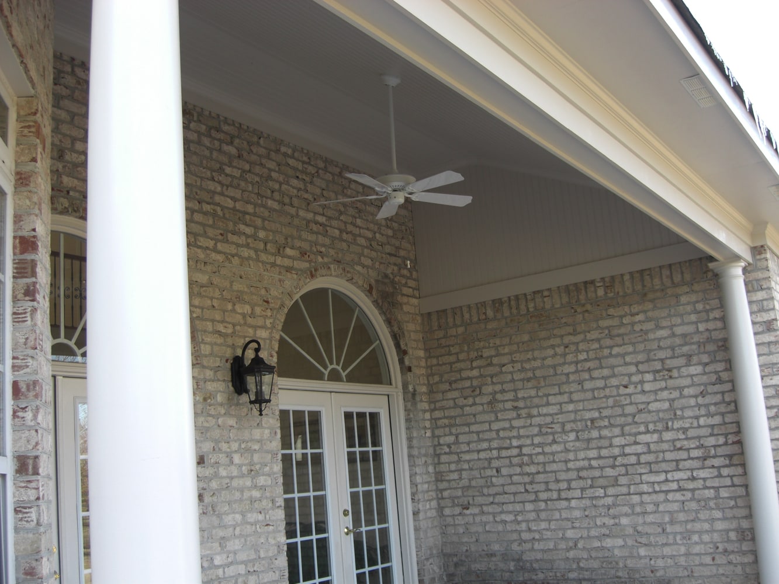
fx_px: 855
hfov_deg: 49.0
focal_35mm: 38
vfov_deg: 37.7
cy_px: 292
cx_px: 390
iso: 80
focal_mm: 7.9
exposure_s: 1/125
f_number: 2.8
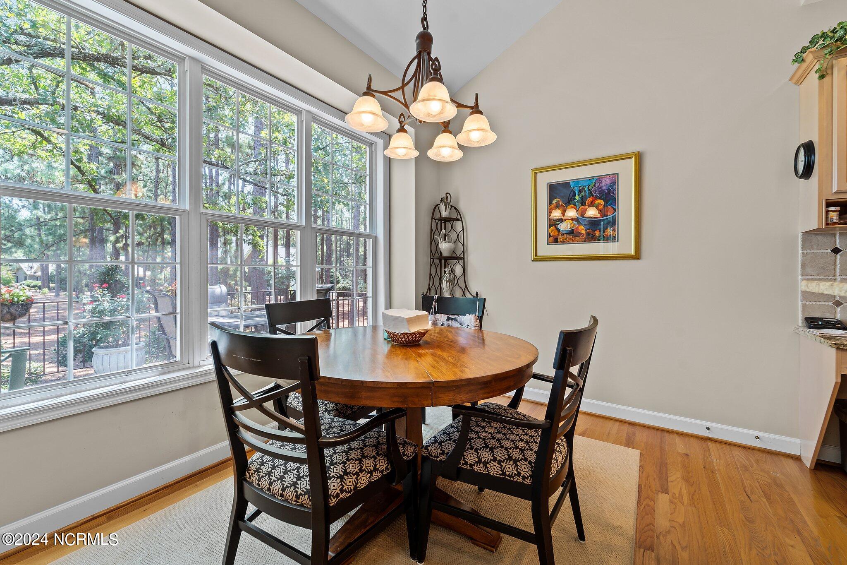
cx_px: 424
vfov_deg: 81.2
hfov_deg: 104.3
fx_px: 329
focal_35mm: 14
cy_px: 282
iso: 400
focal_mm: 14
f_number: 8
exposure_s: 1/4
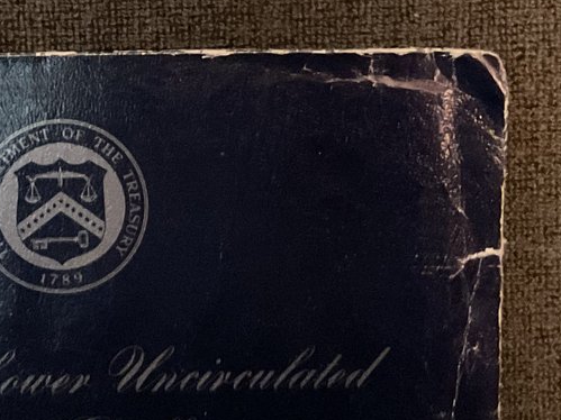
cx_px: 95
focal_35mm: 88
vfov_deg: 16.5
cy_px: 11
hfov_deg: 21.9
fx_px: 1426
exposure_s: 1/30
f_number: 1.8
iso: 500
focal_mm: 3
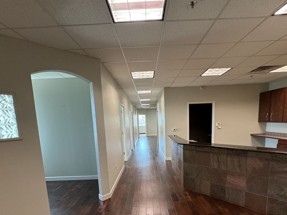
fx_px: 158
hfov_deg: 84.6
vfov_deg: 66.9
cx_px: 147
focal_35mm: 19
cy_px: 143
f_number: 2.2
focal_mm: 2.22
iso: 320
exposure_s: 1/120
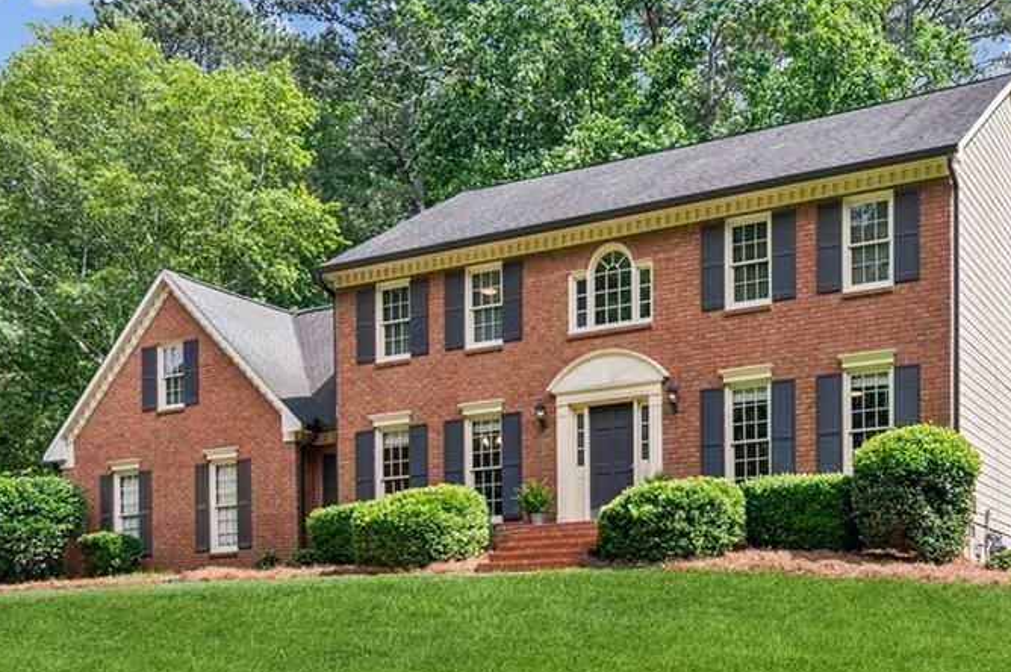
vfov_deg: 29.2
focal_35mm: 46
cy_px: 325
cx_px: 590
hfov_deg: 42.6
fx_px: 1291
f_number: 8
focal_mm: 20
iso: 100
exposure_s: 1/125
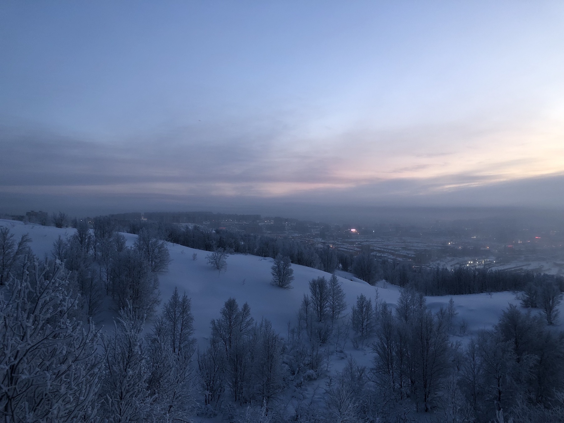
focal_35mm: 28
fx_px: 456
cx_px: 282
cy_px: 212
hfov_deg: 63.4
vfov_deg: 49.7
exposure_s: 1/24
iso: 40
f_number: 1.8
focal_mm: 3.99
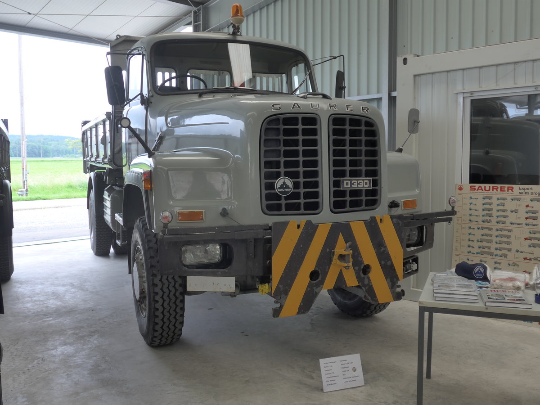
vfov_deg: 41.8
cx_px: 270
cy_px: 202
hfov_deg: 54.0
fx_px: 530
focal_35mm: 34
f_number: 2.3
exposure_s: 1/125
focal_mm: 7
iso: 160
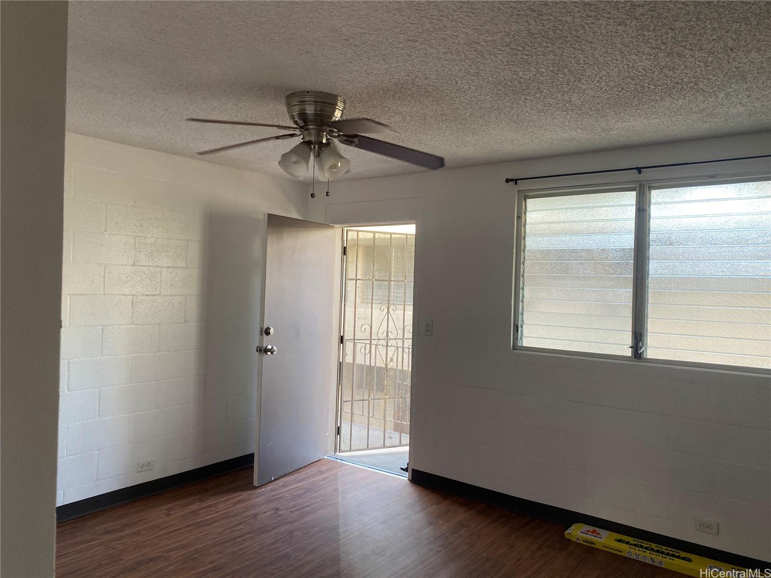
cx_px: 386
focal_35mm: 26
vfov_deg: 53.1
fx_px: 579
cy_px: 289
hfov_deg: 67.3
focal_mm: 4.25
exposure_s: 1/60
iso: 80
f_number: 1.8
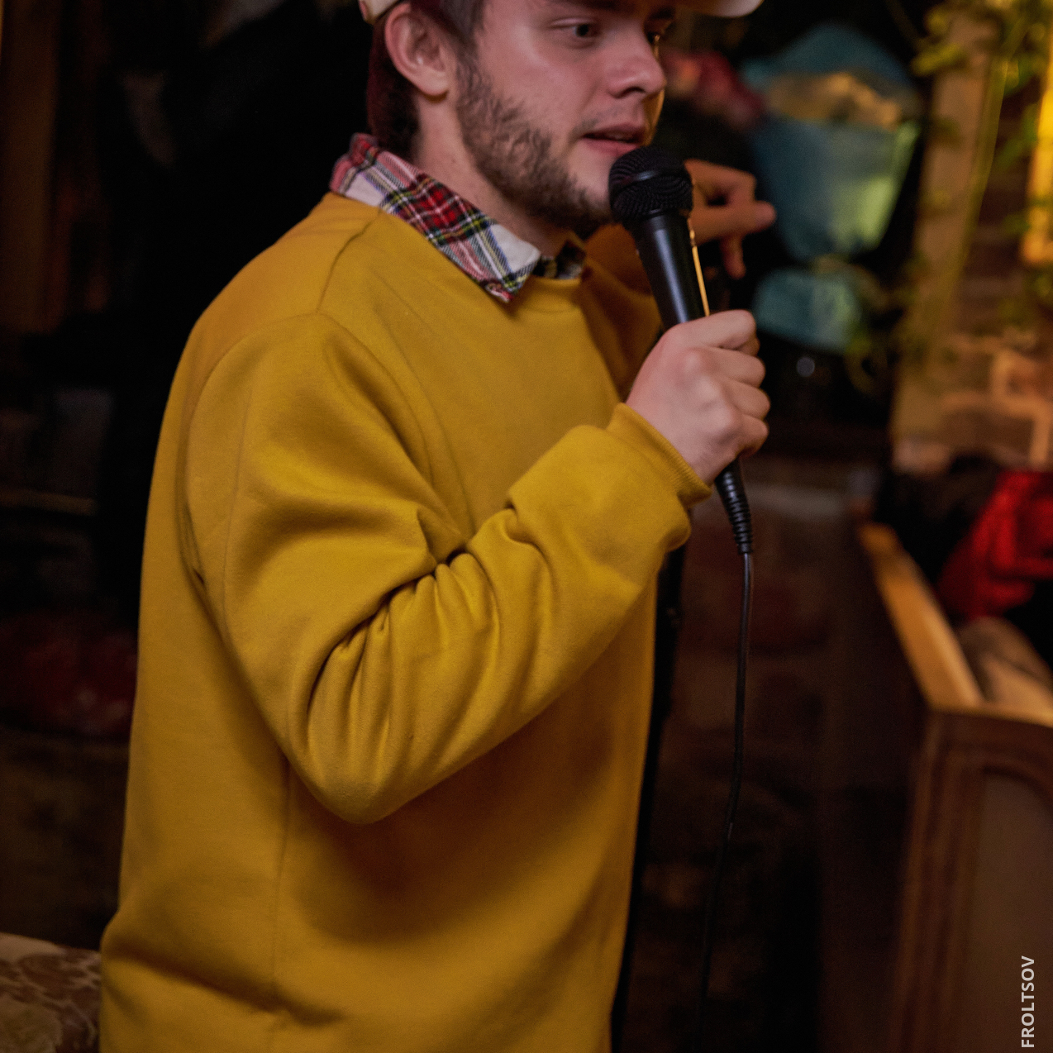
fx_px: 3304
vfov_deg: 18.1
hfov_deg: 18.1
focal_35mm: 96
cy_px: 468
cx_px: 526
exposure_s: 1/60
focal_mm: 50
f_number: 2.8
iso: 1600
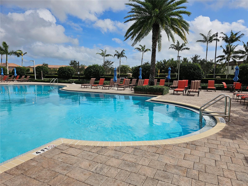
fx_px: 165
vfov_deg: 58.9
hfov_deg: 73.9
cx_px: 124
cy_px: 93
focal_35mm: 23
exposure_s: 1/1686
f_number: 1.7
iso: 10
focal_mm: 6.3
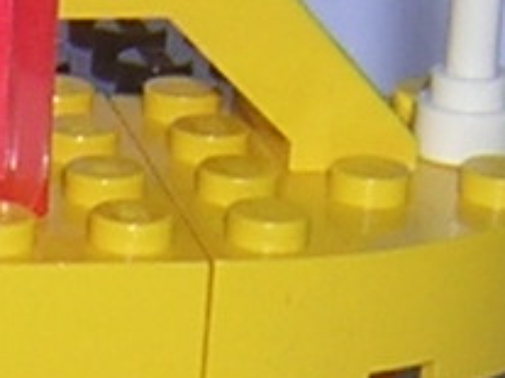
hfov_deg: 7.1
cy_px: 819
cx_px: -102
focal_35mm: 278
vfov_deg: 5.2
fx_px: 4053
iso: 100
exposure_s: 1/60.1
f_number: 5.2
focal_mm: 4.7
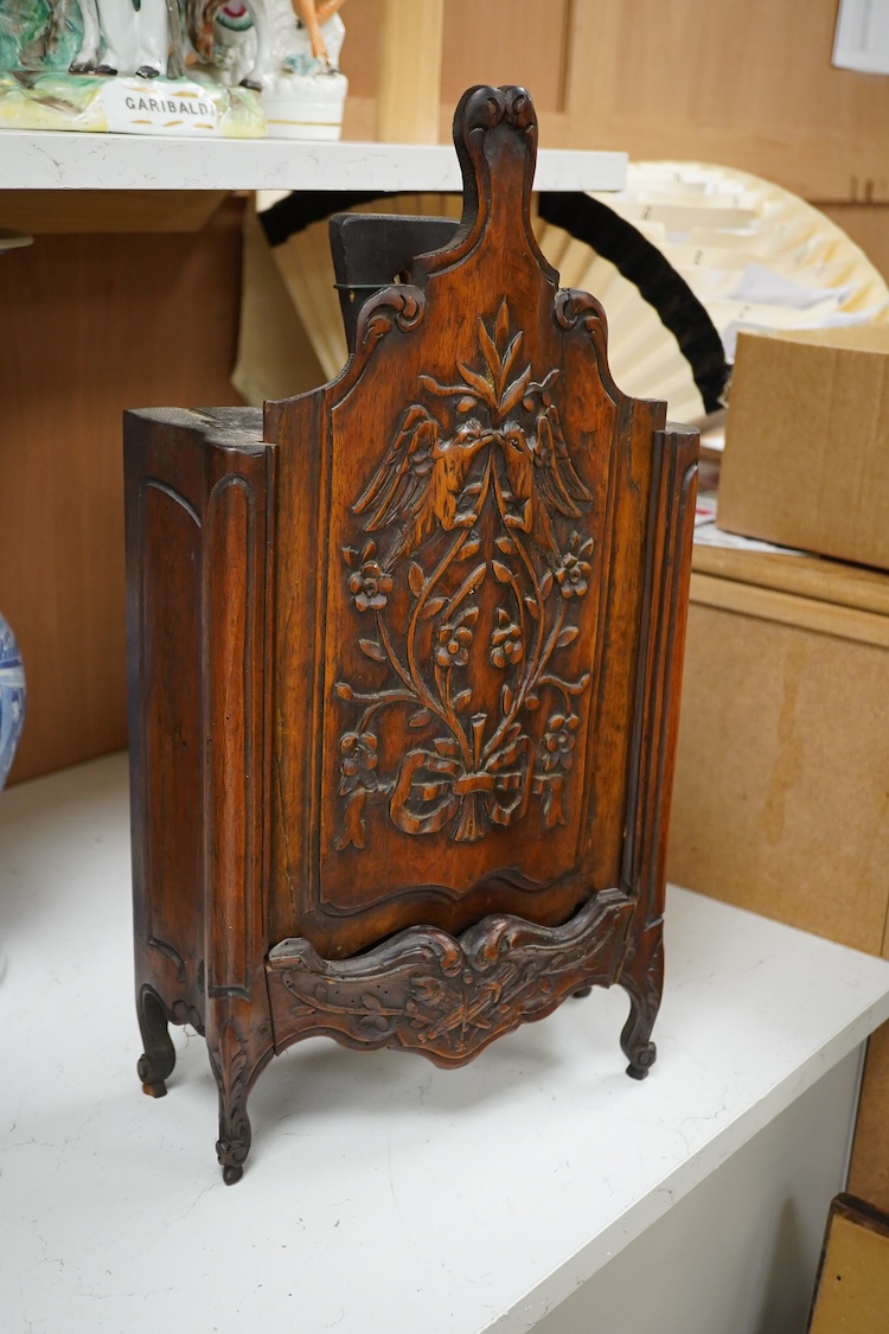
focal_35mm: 45
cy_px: 667
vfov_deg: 43.6
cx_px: 444
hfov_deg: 29.9
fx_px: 1667
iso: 2500
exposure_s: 1/250
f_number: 5.6
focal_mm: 30
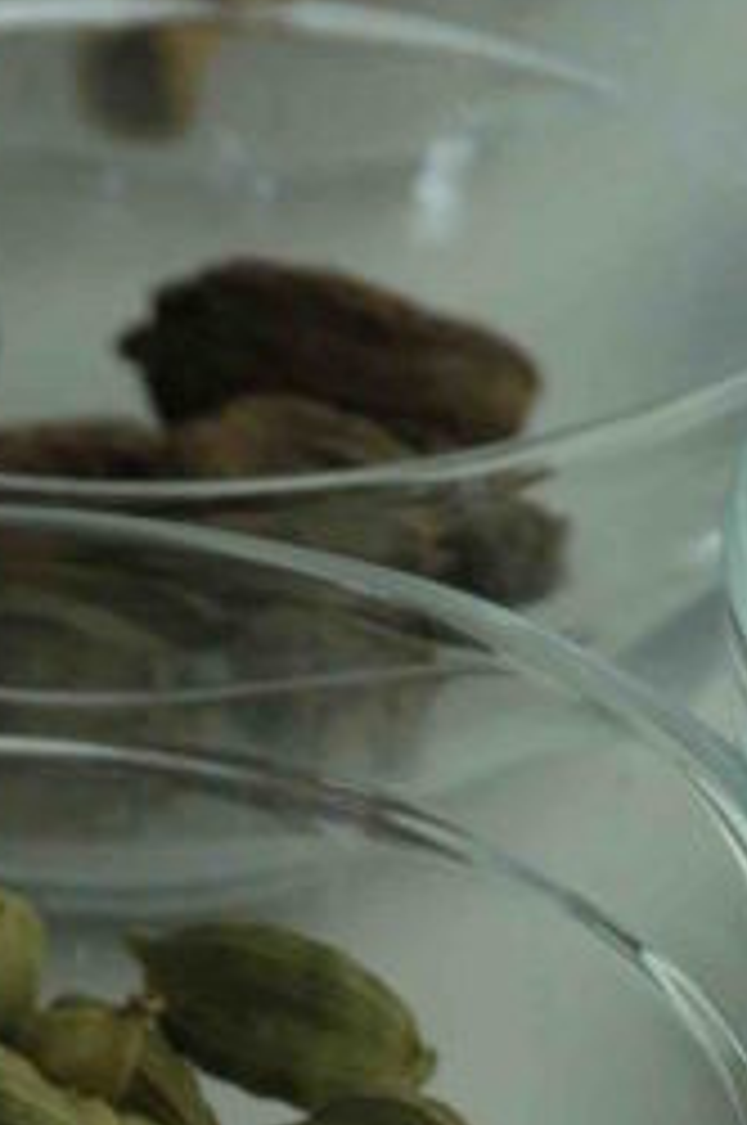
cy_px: 1786
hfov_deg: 4.6
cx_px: -11
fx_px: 9207
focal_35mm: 295
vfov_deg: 6.9
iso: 400
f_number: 8
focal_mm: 48
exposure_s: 1/100
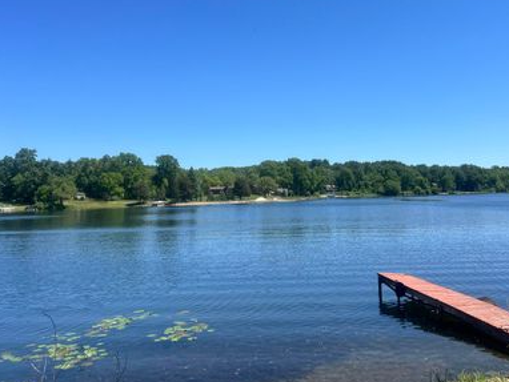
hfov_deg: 53.5
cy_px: 150
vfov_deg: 41.6
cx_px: 306
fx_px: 500
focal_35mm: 34
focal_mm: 5.7
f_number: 1.5
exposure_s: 1/4444
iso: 50
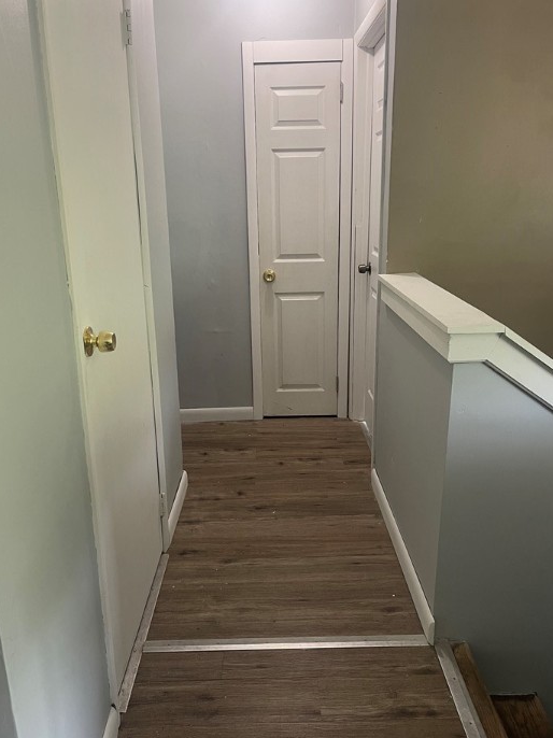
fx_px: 597
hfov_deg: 49.7
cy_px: 360
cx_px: 271
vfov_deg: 63.5
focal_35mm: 28
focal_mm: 5.1
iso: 200
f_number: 1.6
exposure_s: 1/60
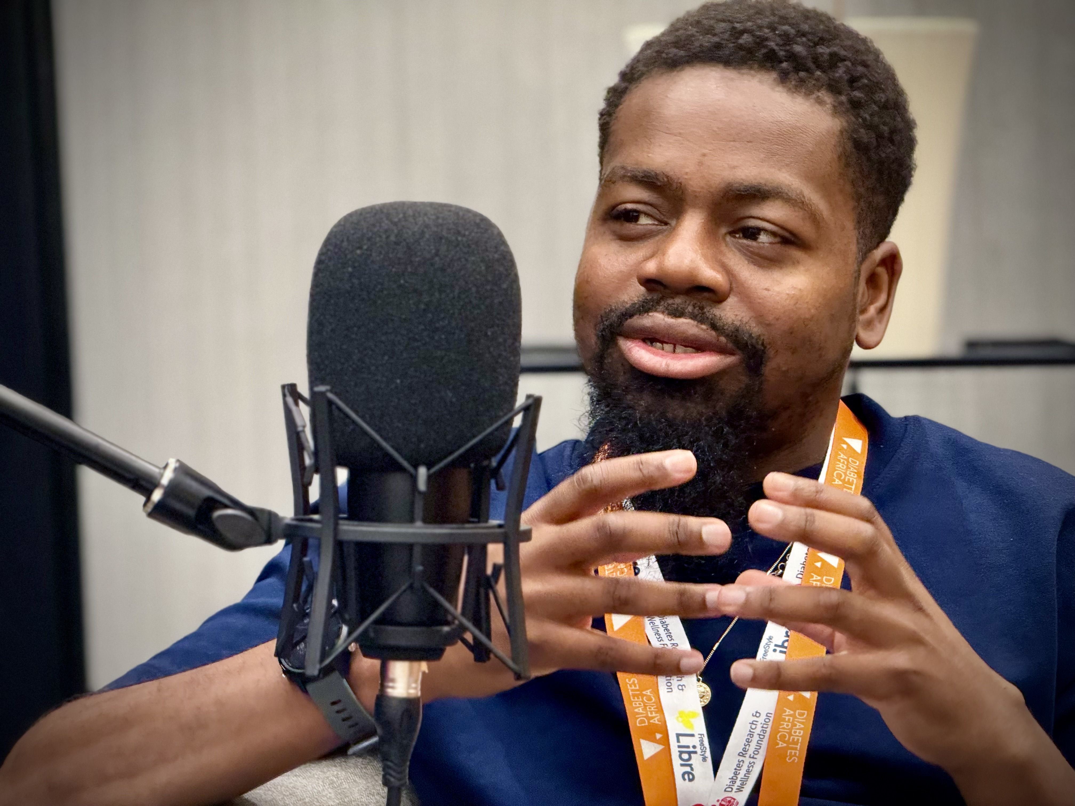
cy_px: 403
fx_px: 3727
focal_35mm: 120
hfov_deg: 16.4
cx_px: 538
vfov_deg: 12.3
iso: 800
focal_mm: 15.66
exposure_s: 1/33
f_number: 2.8
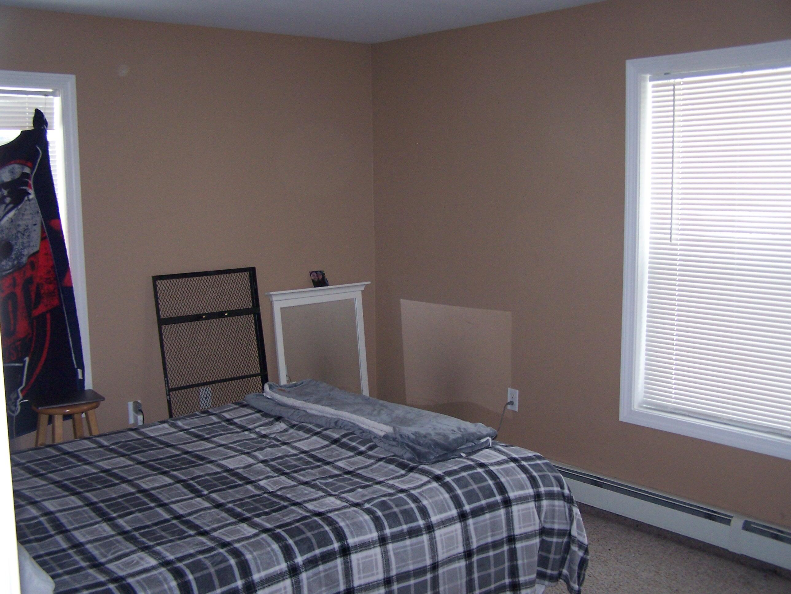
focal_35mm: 38
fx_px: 868
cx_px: 396
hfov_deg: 49.0
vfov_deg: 37.7
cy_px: 297
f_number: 2.8
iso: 140
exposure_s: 1/60
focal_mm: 6.3
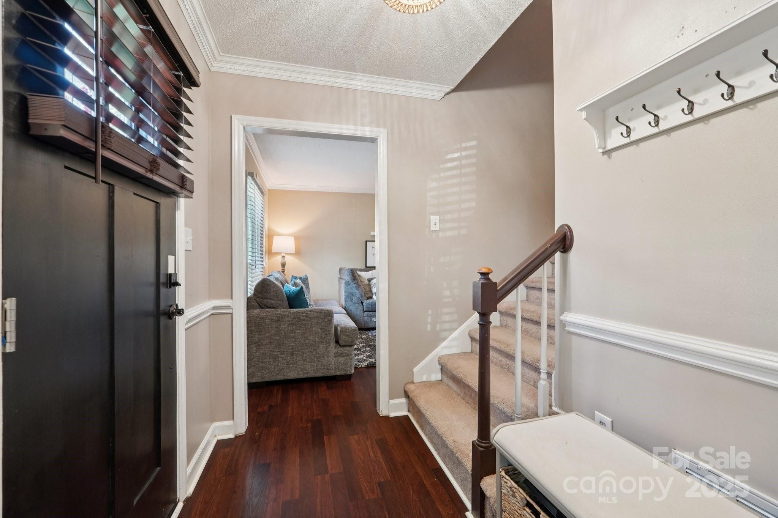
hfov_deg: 100.4
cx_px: 389
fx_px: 324
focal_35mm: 15
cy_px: 259
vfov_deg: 77.3
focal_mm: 10
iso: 400
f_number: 8
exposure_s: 1/3.33
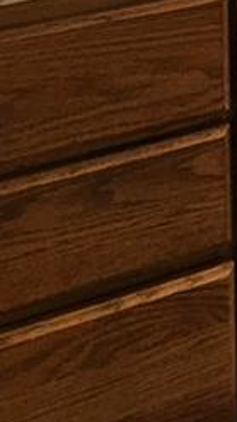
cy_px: -337
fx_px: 960
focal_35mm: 86
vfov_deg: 19.0
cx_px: 468
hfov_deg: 12.5
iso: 250
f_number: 2.2
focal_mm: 2.2
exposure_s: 1/60
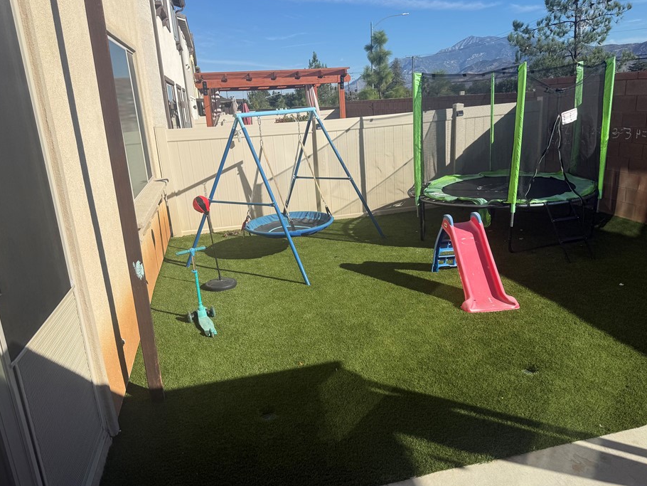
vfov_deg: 51.4
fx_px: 505
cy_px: 245
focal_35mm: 27
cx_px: 326
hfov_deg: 65.3
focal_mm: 6.76
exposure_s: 1/6711
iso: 80
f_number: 1.78
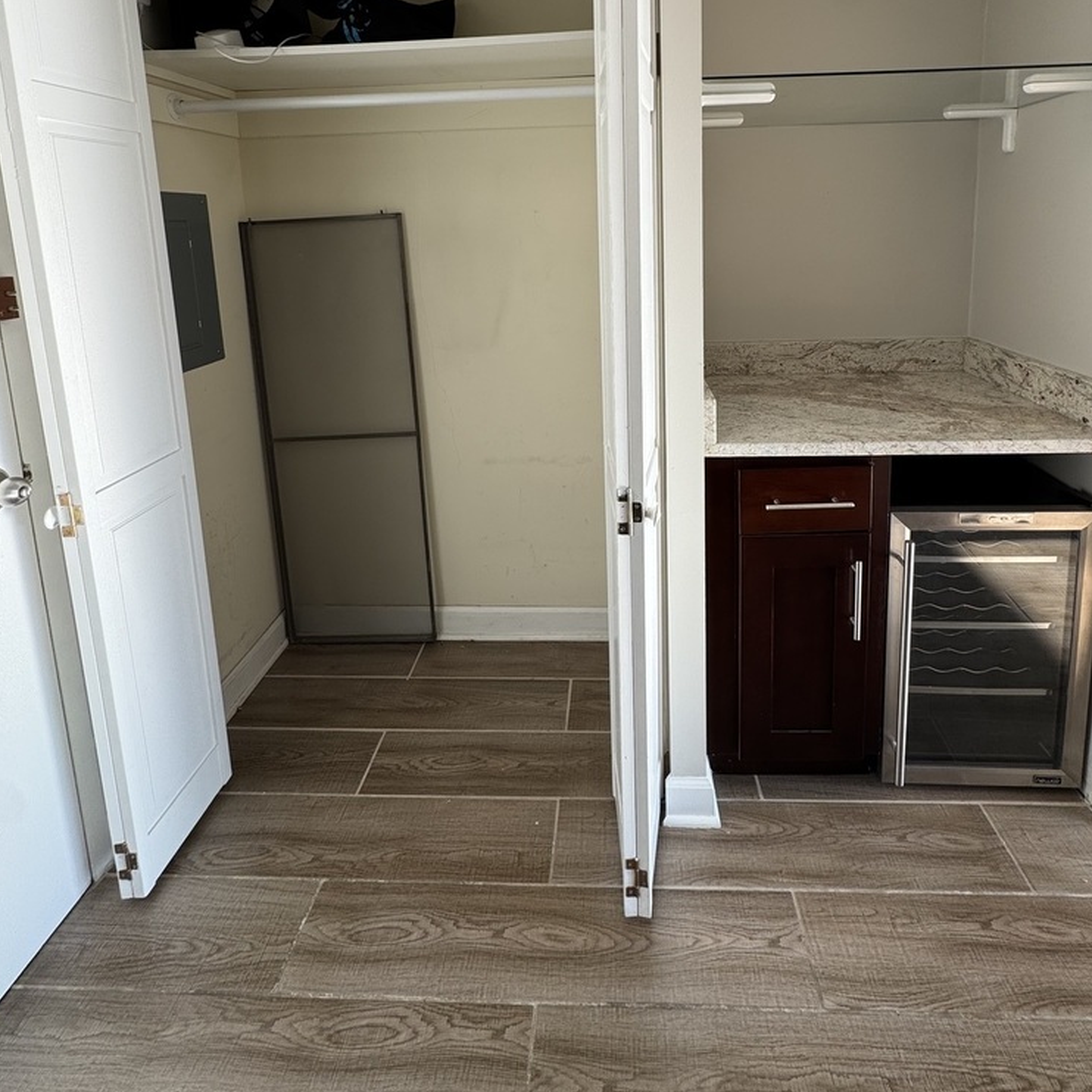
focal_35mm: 18
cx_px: 589
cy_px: 315
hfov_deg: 80.6
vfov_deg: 76.5
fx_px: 642
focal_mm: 2.22
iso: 40
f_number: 2.2
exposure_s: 1/109
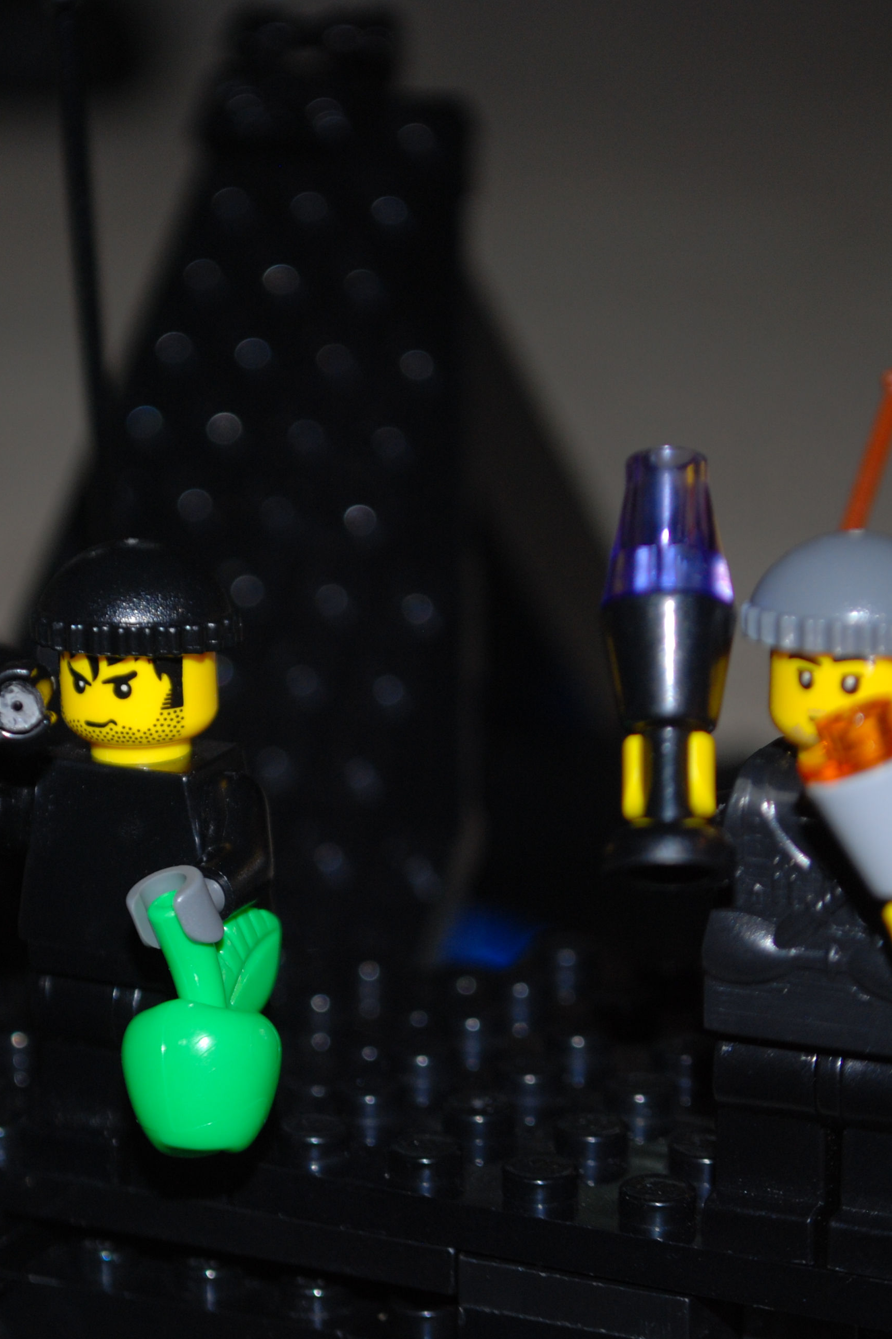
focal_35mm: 124
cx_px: 159
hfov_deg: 11.0
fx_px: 4600
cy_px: 671
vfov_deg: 16.6
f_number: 5.6
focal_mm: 55
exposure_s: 1/60
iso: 200
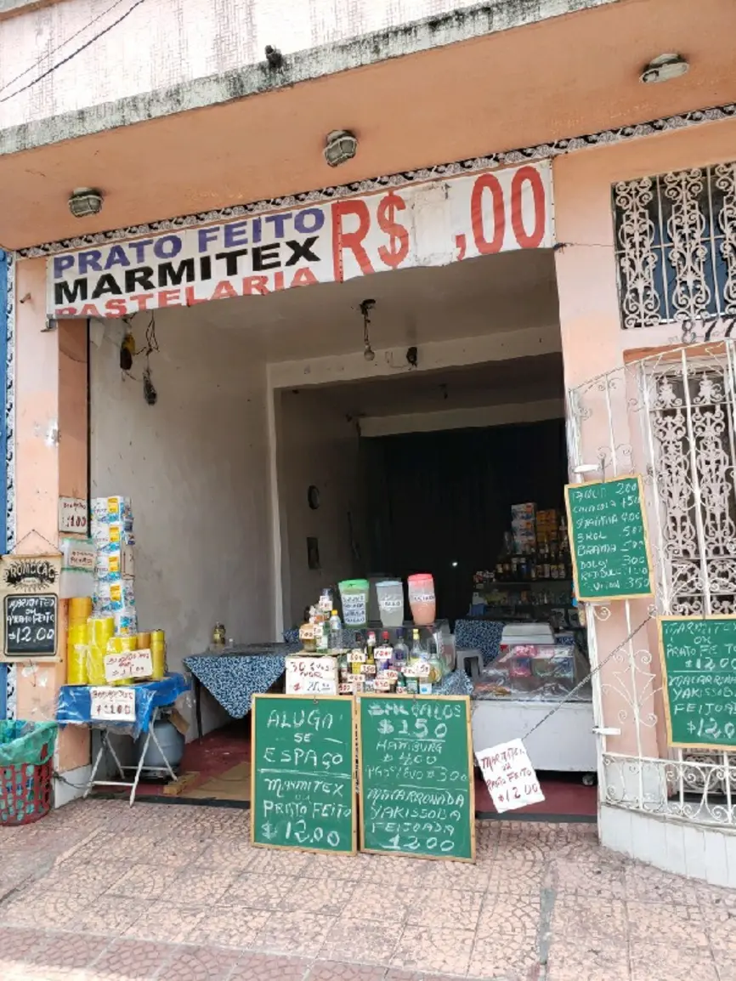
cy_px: 490
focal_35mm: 26
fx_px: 737
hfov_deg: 53.1
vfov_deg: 67.3
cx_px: 368
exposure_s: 1/250
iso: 50
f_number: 2.4
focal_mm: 4.3
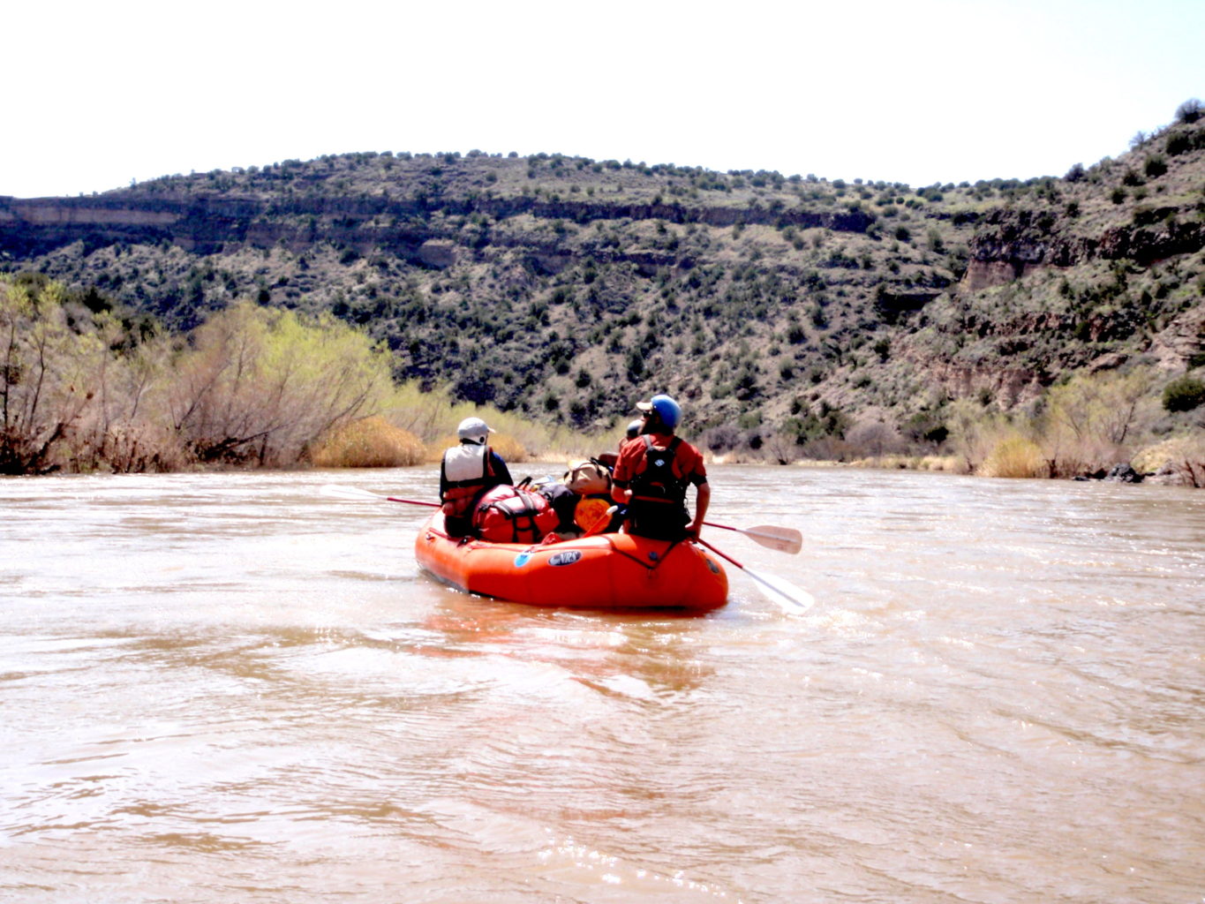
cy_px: 452
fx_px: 1462
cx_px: 602
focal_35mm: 42
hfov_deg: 44.8
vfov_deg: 34.4
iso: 64
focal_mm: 7.57
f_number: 6.3
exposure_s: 1/200
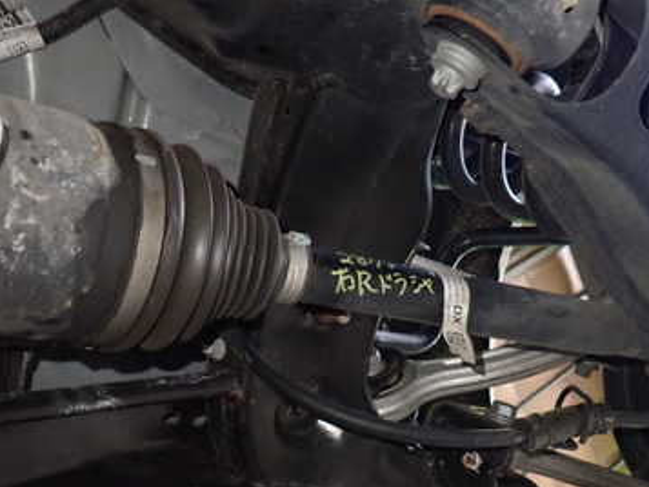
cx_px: 369
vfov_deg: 34.2
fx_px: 788
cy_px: 305
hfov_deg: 44.7
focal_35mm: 42
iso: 800
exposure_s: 1/30
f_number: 2
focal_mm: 4.5
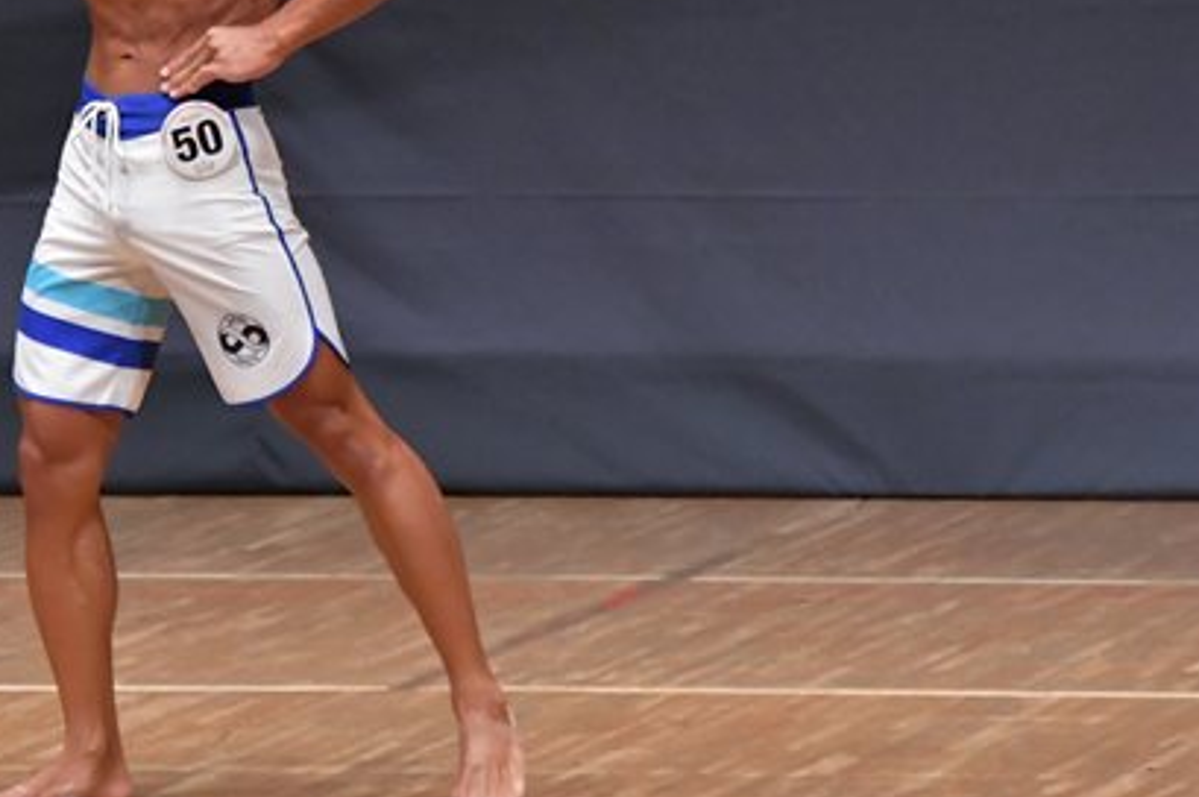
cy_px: 147
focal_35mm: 540
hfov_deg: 3.8
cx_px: 365
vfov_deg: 2.5
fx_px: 17970
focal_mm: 190
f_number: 5.6
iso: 6400
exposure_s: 1/400
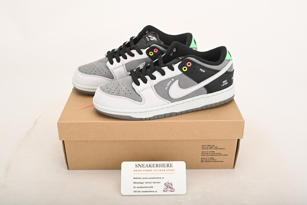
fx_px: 316
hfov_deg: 51.9
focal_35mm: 37
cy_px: 102
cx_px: 154
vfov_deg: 36.0
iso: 100
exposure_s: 1/200
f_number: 11
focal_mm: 37
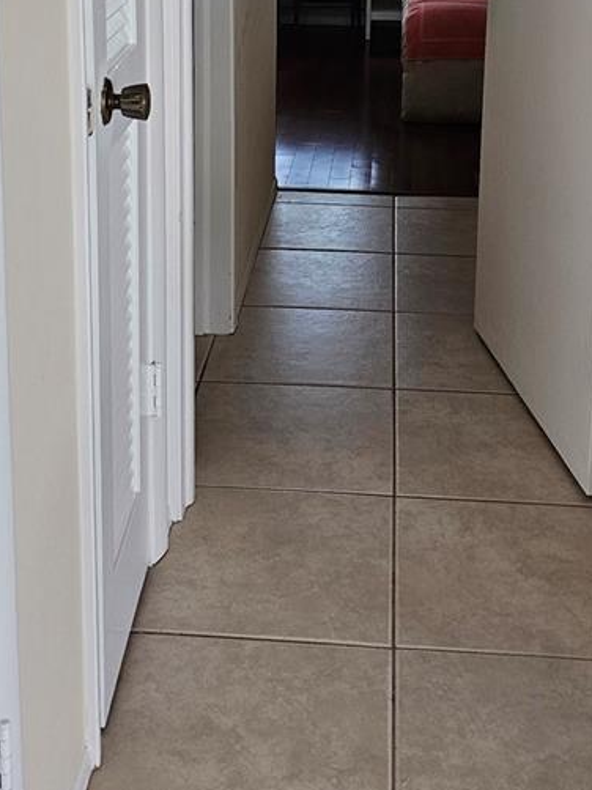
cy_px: 96
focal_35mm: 55
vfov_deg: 33.3
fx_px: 1255
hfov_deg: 26.5
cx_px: 299
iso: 125
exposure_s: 1/180
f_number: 1.7
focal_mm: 6.3
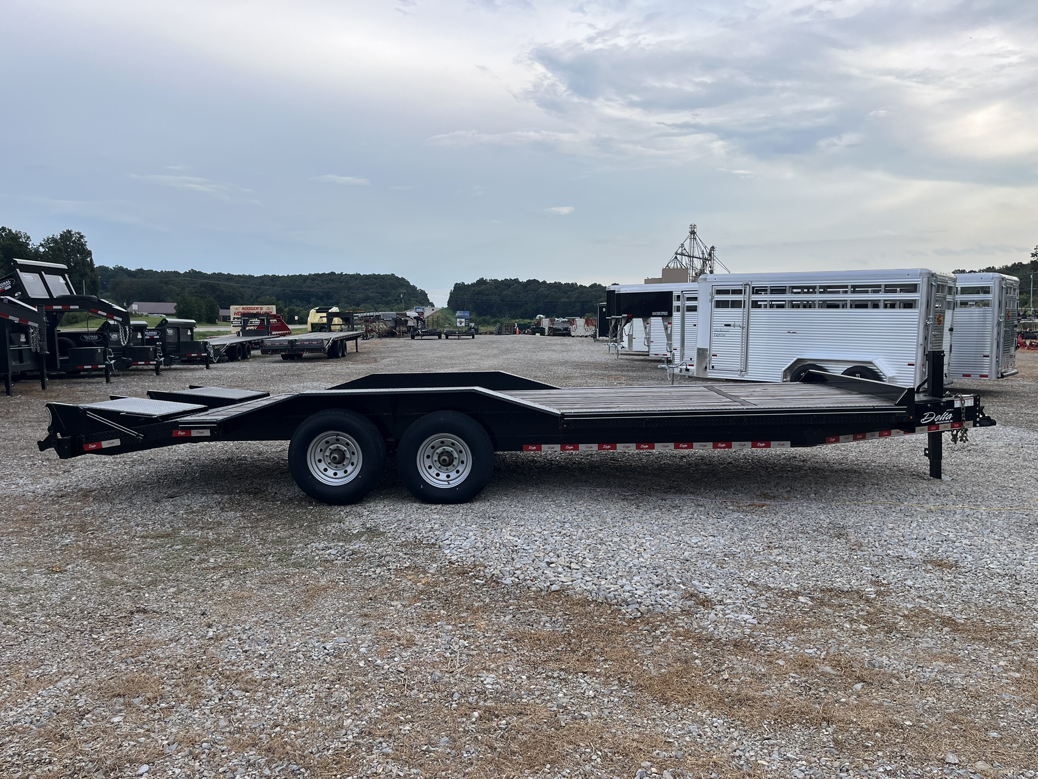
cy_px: 390
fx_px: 780
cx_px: 519
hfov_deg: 67.3
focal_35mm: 26
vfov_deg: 53.1
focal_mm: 5.1
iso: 50
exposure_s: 1/943
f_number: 1.6
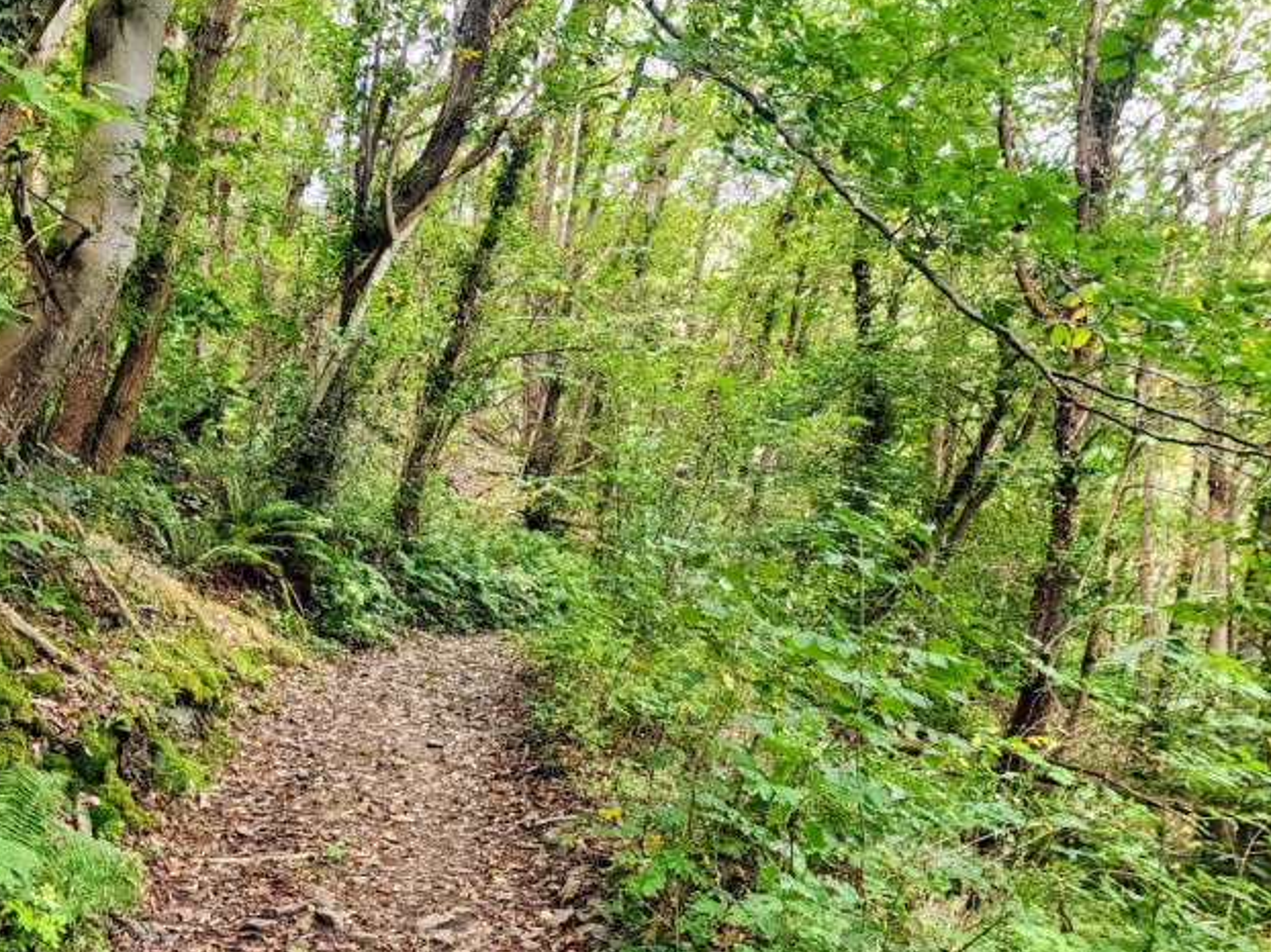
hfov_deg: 49.1
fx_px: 1358
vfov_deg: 37.4
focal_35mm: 37
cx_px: 401
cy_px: 752
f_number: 1.8
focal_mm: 6.4
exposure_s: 1/180
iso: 200
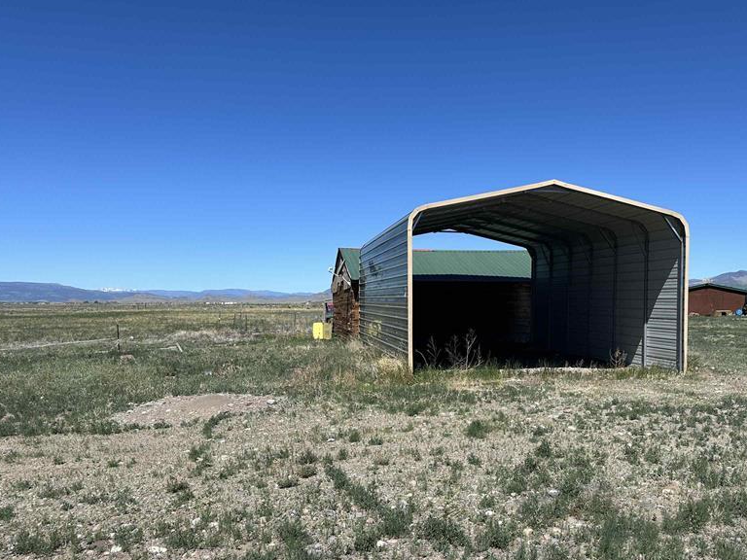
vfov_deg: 44.1
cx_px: 429
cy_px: 318
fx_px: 691
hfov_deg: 56.6
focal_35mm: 32
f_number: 1.78
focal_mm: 6.86
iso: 80
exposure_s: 1/5263
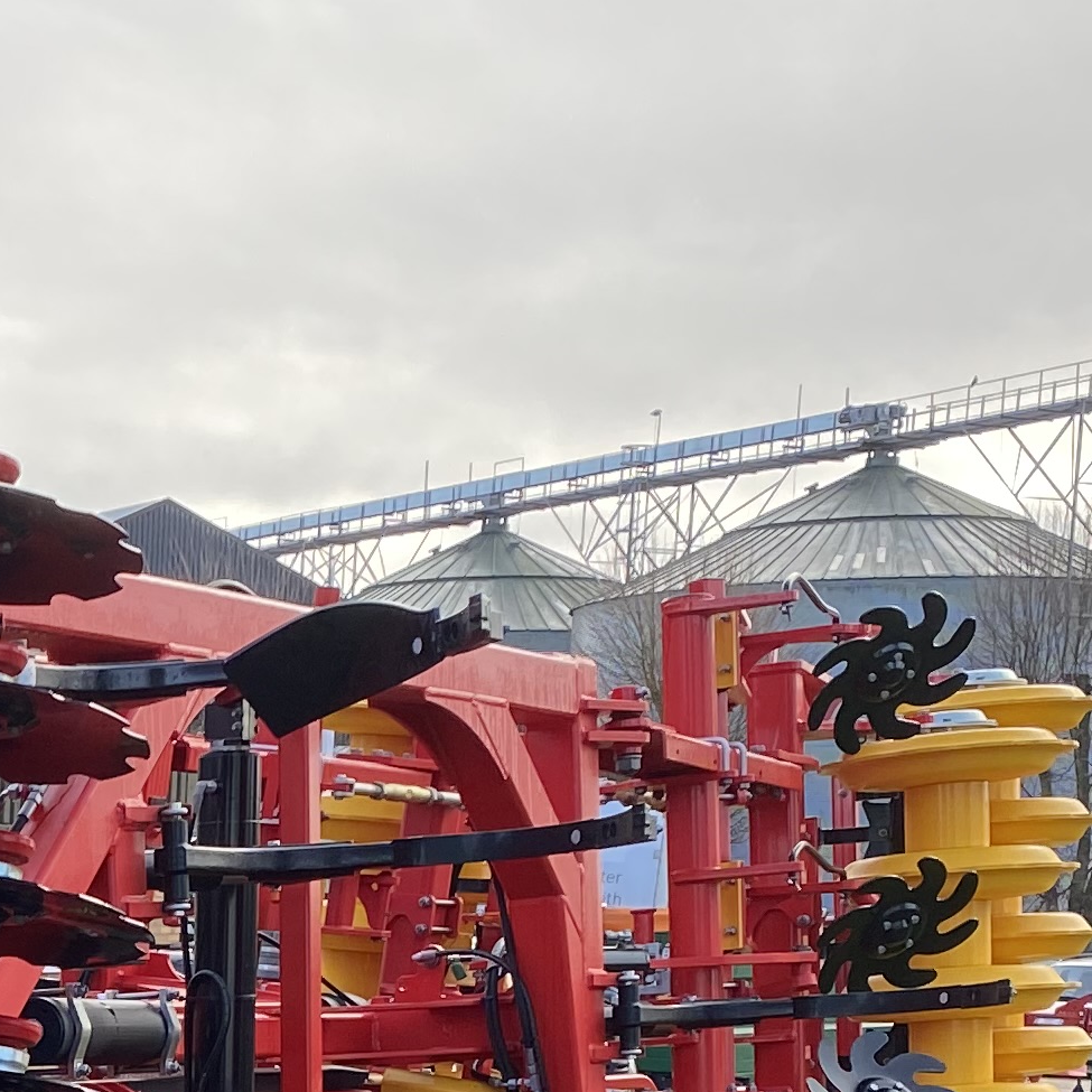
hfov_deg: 16.7
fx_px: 3391
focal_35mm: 95
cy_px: 1565
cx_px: -512
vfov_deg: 16.8
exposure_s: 1/312
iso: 32
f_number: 1.8
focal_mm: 4.25
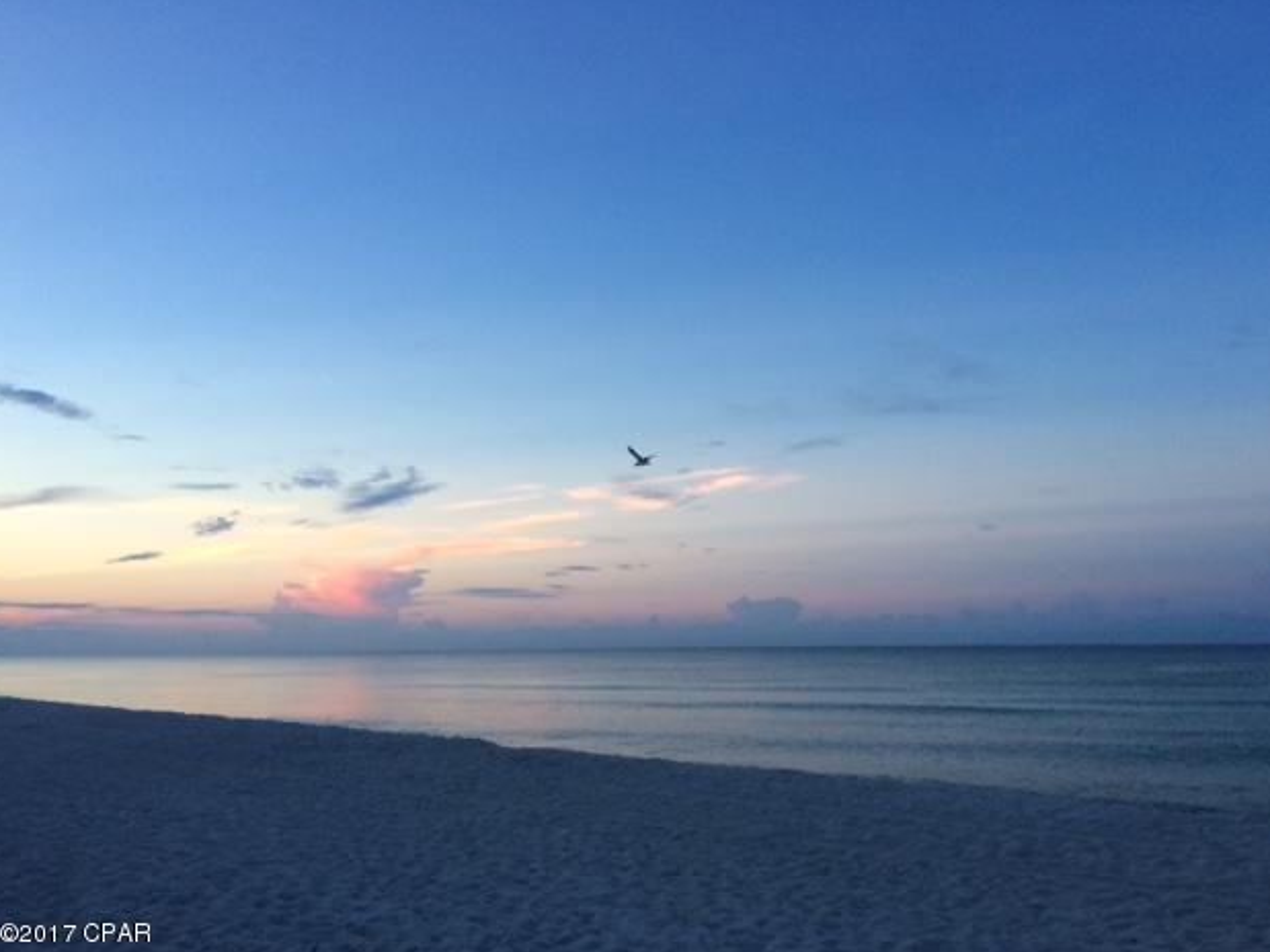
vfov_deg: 46.8
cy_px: 482
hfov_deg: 60.0
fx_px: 1100
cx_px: 644
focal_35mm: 30
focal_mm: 4.15
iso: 40
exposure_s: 1/40
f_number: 2.2
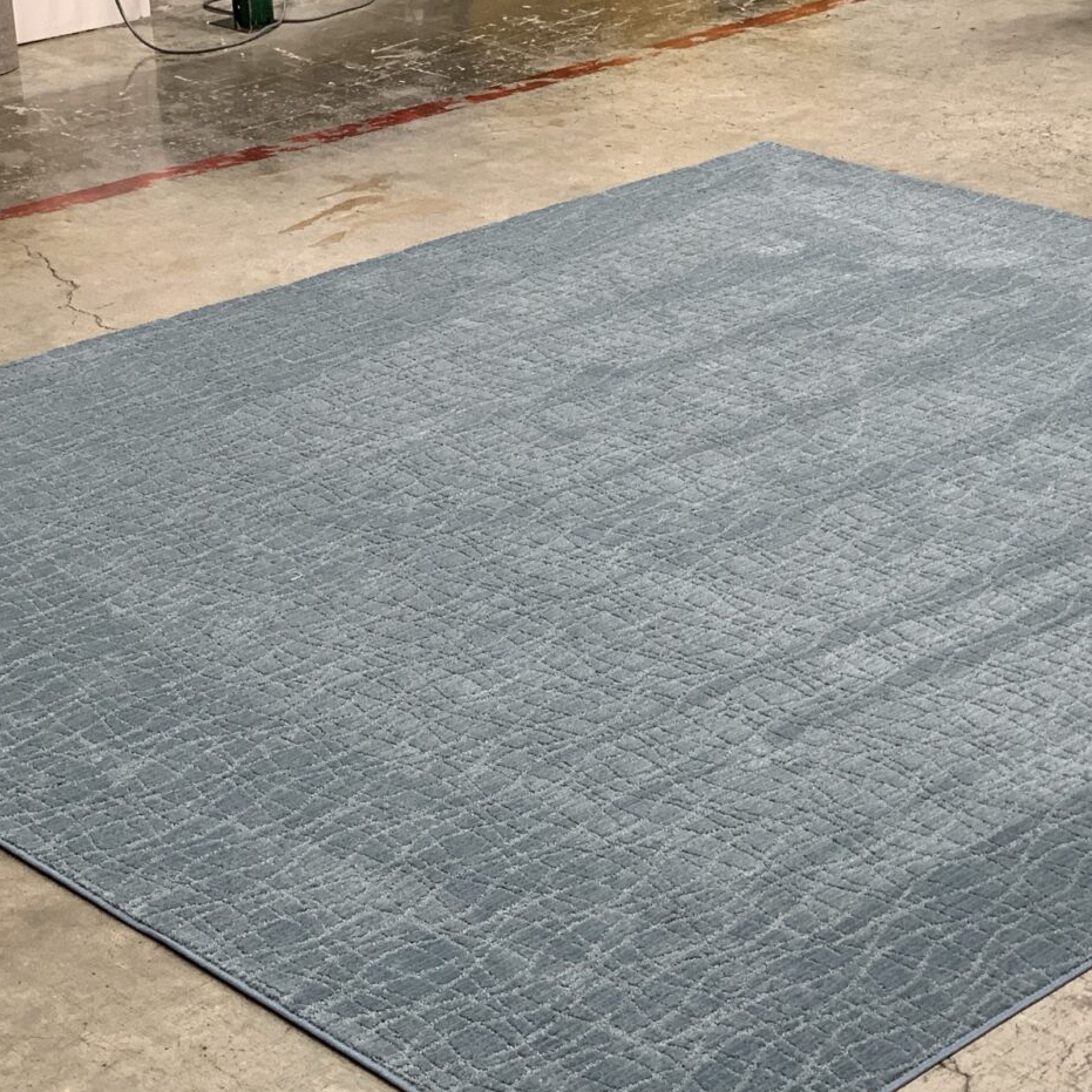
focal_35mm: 79
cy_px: 649
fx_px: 2820
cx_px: 660
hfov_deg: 21.9
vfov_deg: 21.9
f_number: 2.4
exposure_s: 1/60
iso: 100
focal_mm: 6
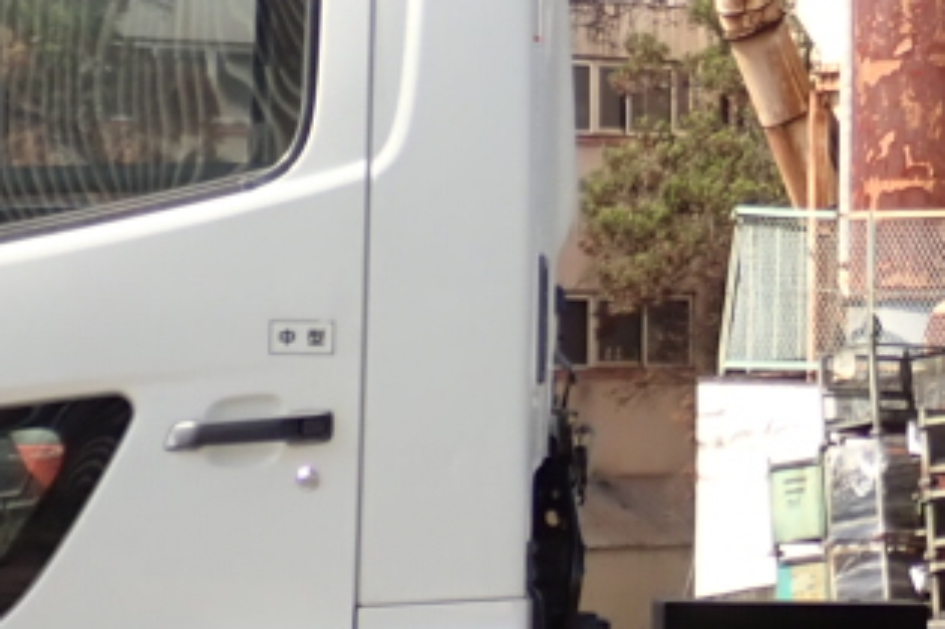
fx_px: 4565
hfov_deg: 11.6
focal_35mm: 174
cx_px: 1080
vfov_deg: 7.9
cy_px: 78
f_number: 2.8
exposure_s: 1/800
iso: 100
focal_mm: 7.31
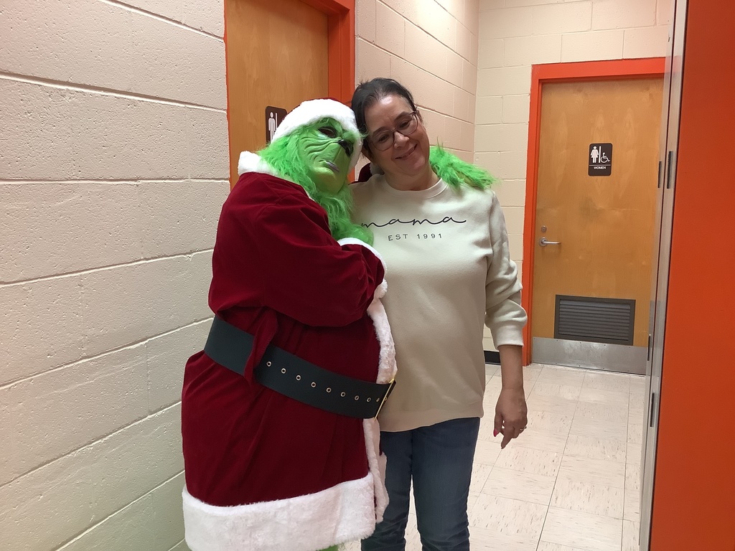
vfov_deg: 45.4
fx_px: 658
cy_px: 276
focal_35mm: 31
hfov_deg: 58.4
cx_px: 368
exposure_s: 1/50
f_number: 2.4
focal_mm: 3.3
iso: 160
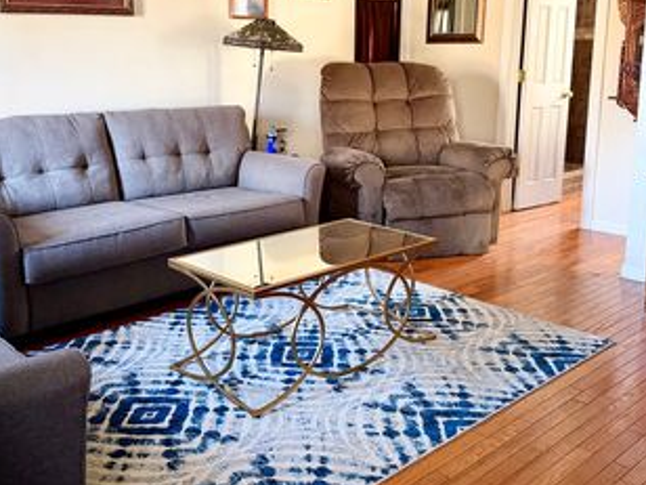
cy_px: 177
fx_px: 728
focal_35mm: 39
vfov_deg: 36.6
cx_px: 285
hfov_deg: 47.8
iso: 400
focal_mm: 6.76
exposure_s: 1/60
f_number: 1.78
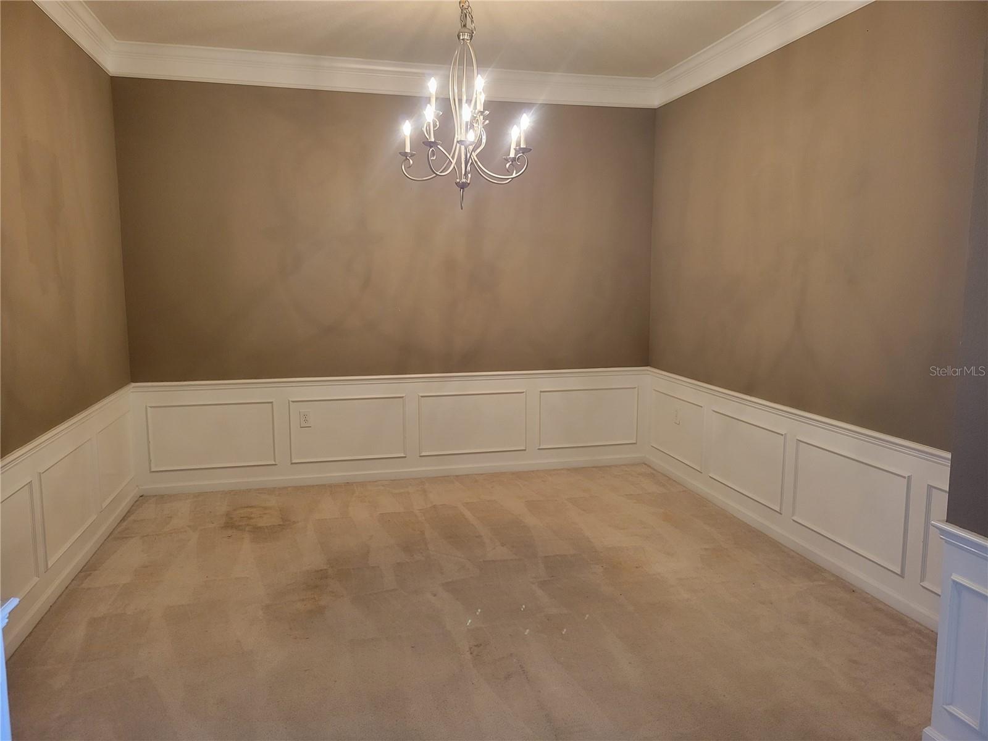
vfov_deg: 53.1
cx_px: 494
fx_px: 742
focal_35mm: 26
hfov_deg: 67.3
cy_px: 370
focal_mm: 5.4
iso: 320
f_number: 1.8
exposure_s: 1/40
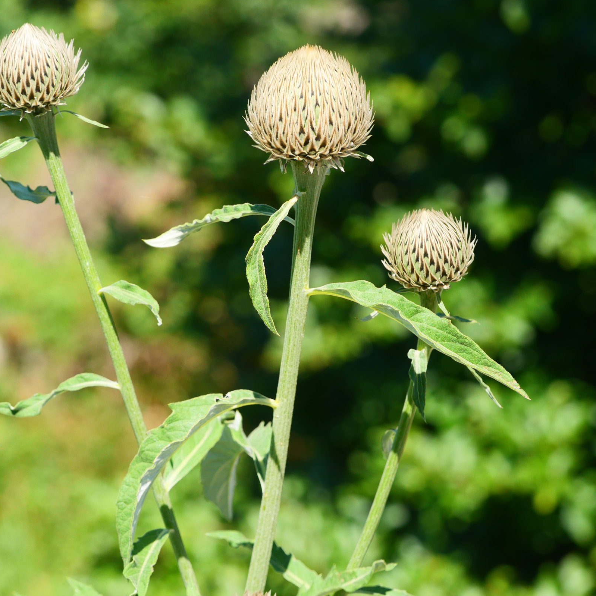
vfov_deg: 10.2
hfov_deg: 10.2
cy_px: 407
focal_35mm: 172
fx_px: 3350
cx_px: 245
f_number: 4.5
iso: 200
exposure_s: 1/640
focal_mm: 60
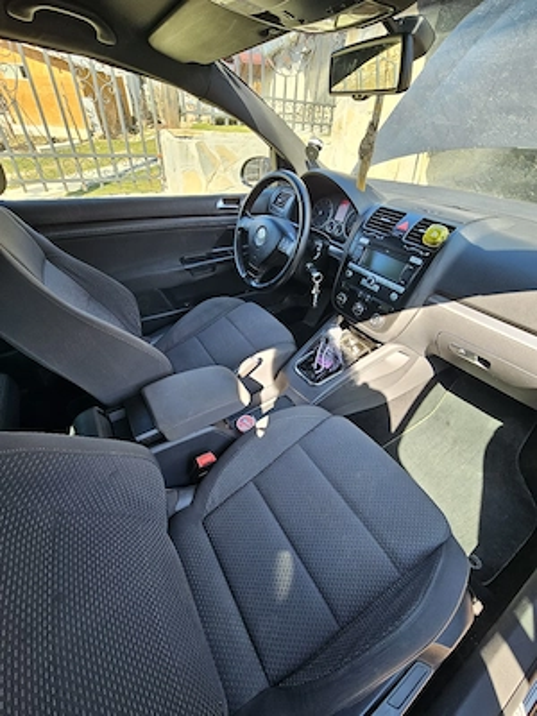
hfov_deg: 89.9
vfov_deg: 106.2
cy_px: 358
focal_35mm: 13
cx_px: 268
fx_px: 269
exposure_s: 1/101
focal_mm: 2.2
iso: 50
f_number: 2.2
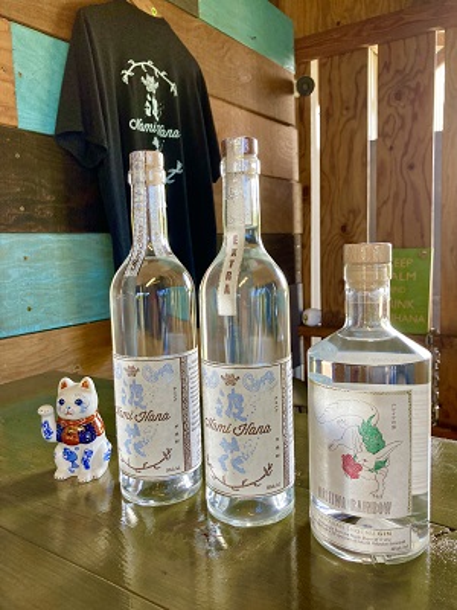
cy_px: 305
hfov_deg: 49.7
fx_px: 493
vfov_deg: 63.4
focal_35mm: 28
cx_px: 228
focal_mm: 3.99
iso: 64
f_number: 1.8
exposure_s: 1/60
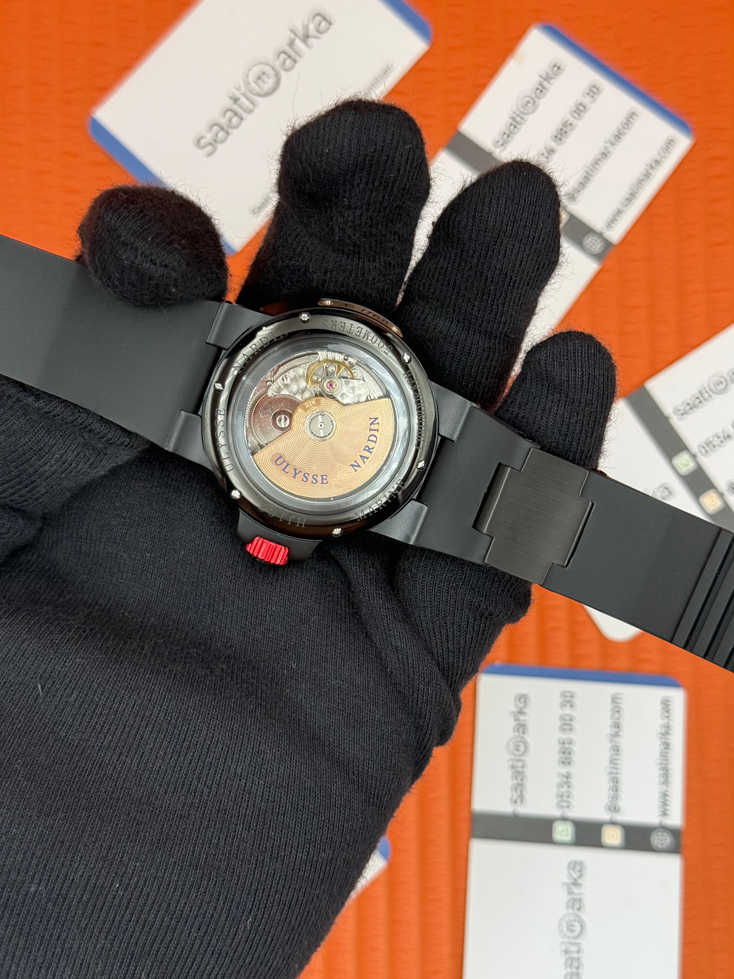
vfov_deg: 39.7
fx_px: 1357
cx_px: 367
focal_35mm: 48
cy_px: 490
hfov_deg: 30.3
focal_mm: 6.76
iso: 80
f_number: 1.78
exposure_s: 1/396
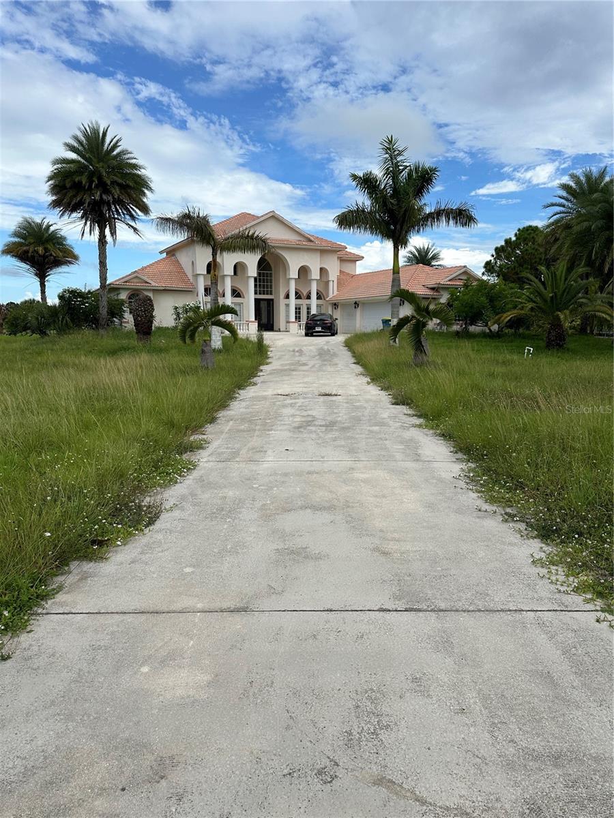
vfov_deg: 71.6
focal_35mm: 24
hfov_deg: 56.8
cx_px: 307
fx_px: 568
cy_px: 409
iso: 80
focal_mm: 6.86
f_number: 1.78
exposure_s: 1/4348
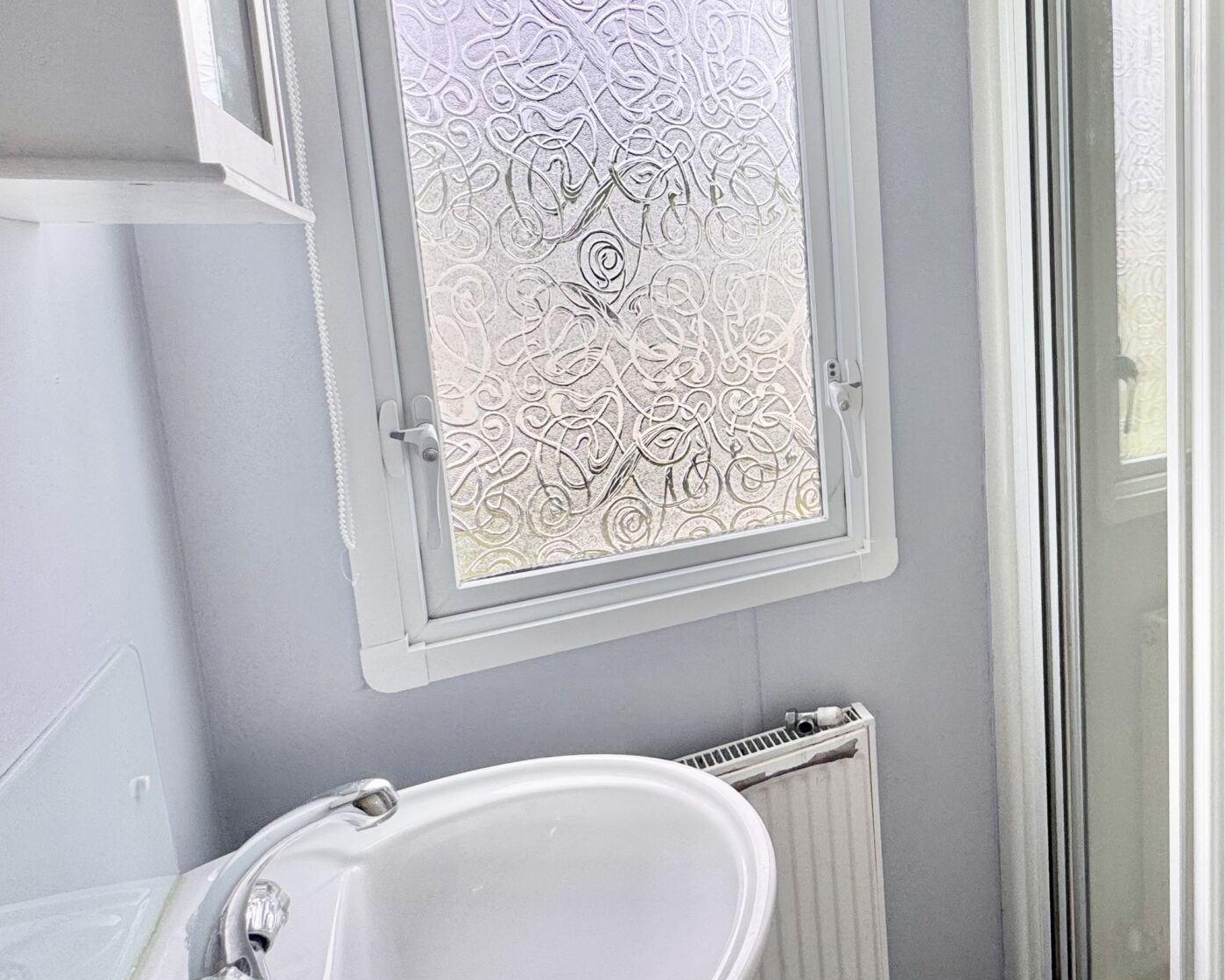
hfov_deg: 61.0
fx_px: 906
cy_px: 394
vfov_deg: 56.4
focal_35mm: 25
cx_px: 1024
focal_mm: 2.22
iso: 125
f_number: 2.2
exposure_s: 1/99
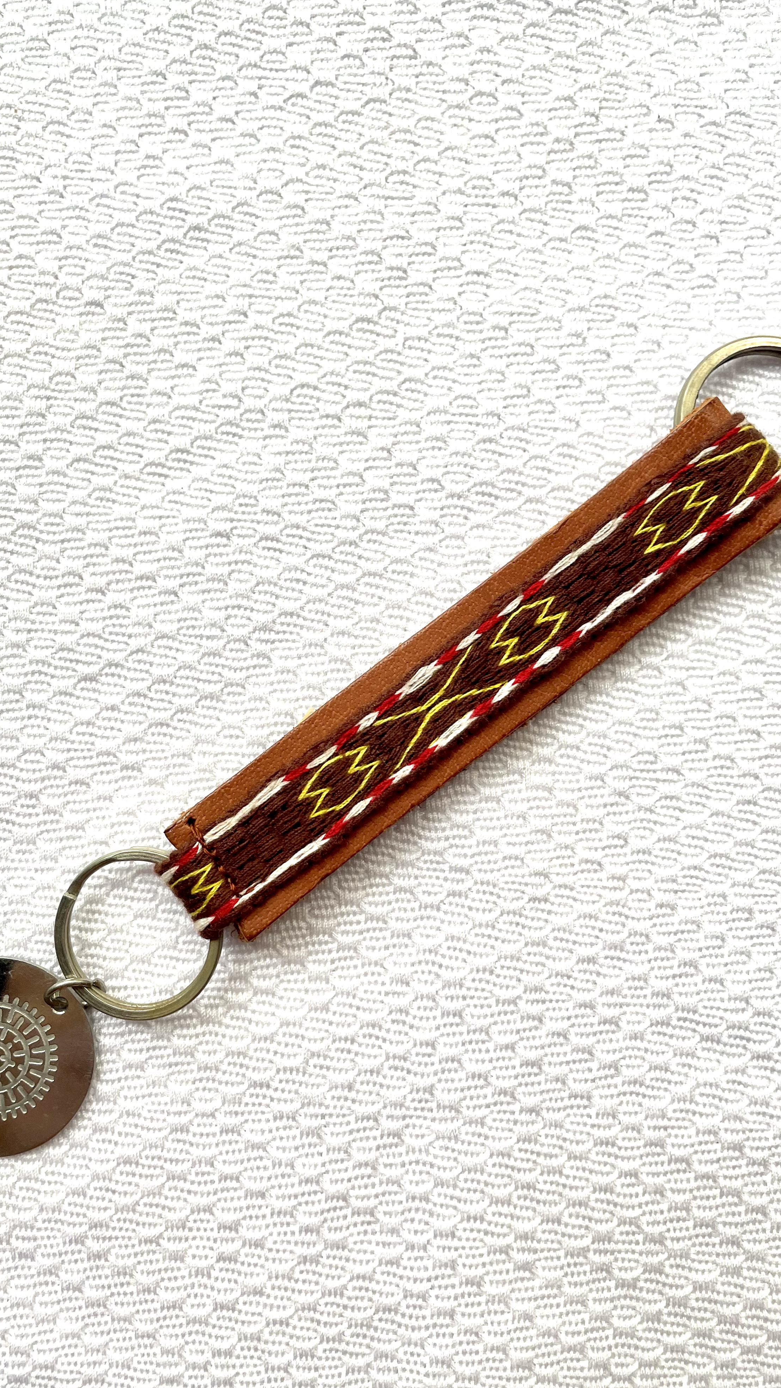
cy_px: 683
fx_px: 1068
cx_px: 378
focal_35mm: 29
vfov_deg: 66.1
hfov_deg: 40.2
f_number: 1.6
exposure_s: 1/121
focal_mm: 4.2
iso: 40
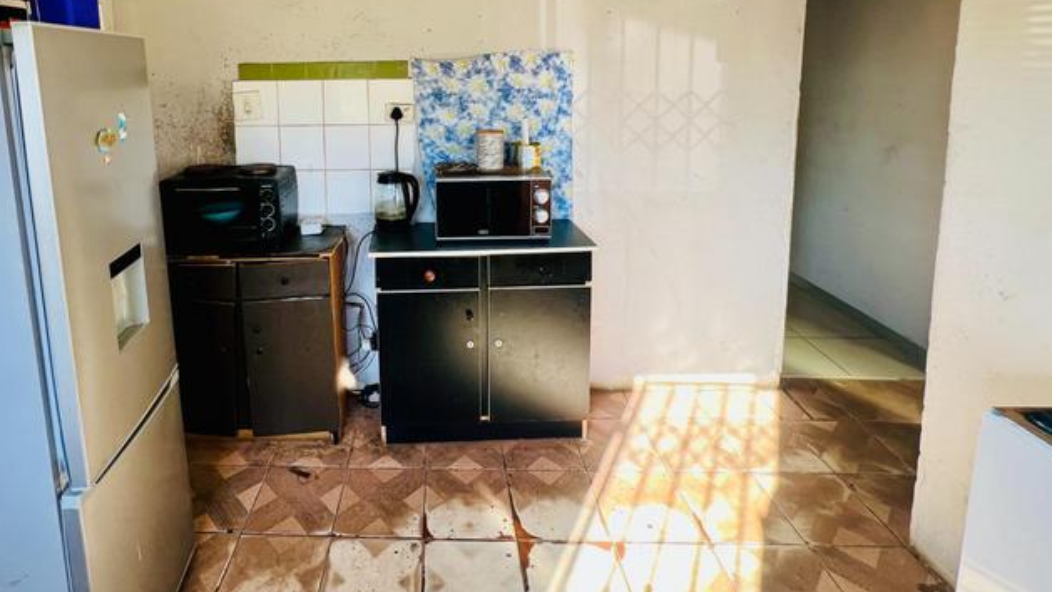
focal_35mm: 18
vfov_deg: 57.3
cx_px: 420
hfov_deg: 91.4
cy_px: 134
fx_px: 502
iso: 50
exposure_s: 1/99
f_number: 1.8
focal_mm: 1.57
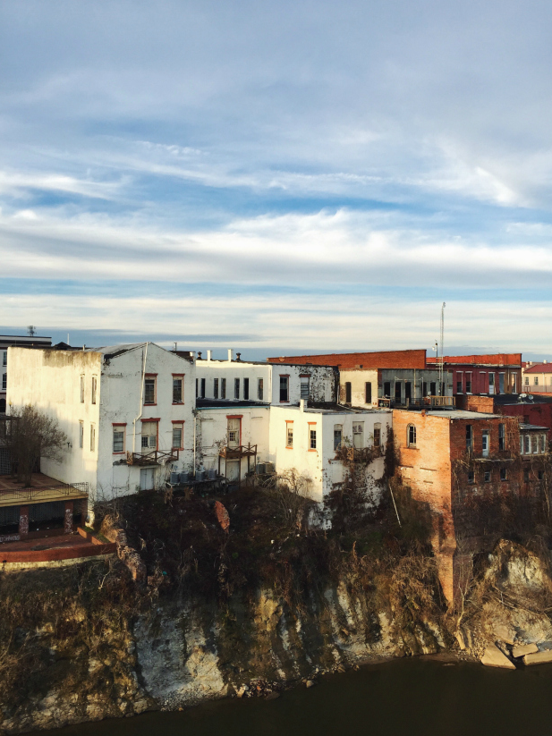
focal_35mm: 30
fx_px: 638
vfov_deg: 60.0
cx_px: 280
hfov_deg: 46.8
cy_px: 374
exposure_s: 1/719
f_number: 2.2
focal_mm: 4.15
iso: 32
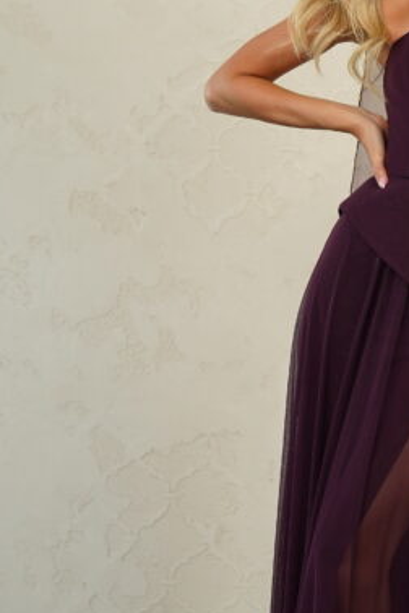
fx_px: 1654
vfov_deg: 21.0
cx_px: 491
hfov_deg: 13.7
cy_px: 391
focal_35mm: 97
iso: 400
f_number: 3.5
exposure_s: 1/160
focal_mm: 37.4
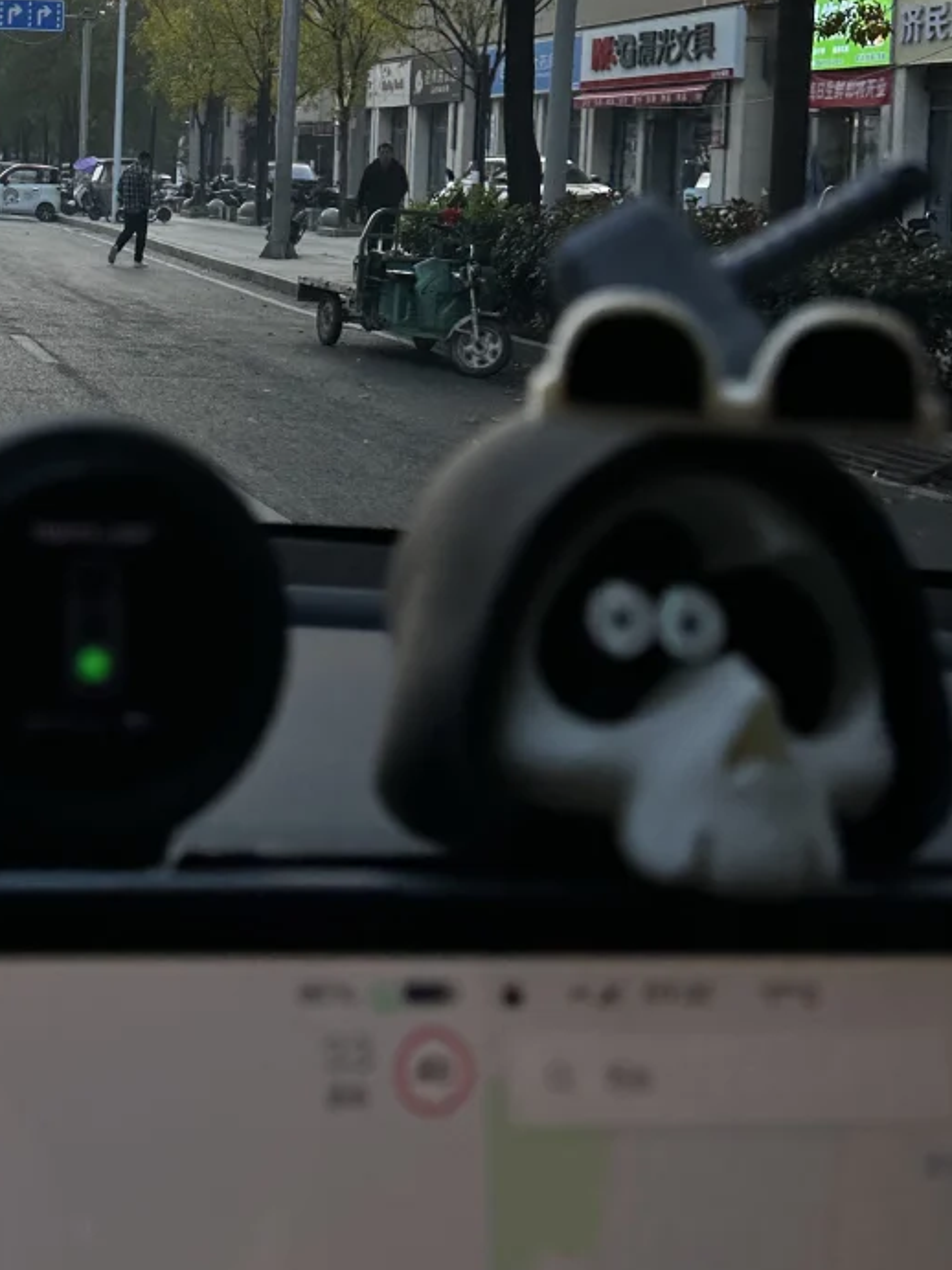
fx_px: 1834
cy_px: 217
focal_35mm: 50
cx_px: 85
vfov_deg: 36.6
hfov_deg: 28.0
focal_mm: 6.86
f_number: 1.78
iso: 80
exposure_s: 1/364
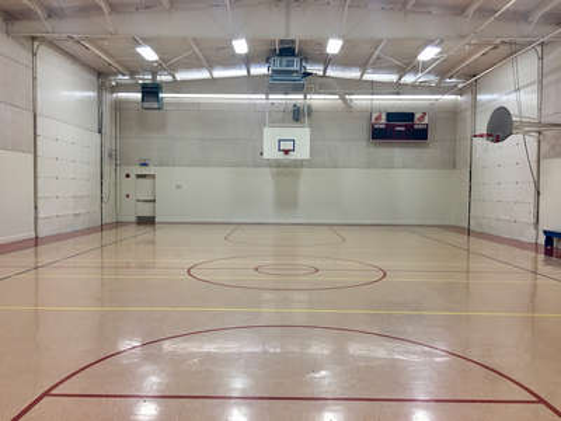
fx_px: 470
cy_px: 210
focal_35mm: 29
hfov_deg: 61.7
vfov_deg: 48.2
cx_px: 280
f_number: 2.2
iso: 40
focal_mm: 4.15
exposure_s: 1/30
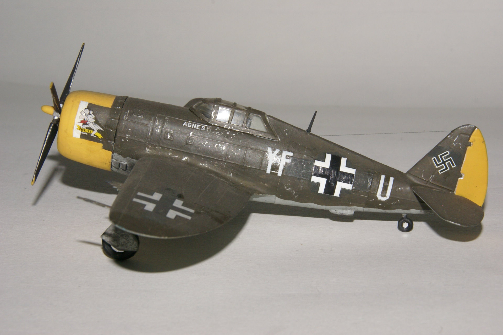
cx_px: 252
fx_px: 1257
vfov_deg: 15.2
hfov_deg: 22.6
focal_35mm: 90
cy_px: 168
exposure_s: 1/100
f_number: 22
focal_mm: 60
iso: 400
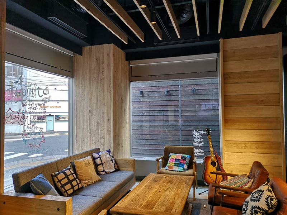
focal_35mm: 27
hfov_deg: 65.3
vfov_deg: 51.4
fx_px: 224
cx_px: 144
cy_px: 108
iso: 64
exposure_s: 1/100
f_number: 1.8
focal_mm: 3.95
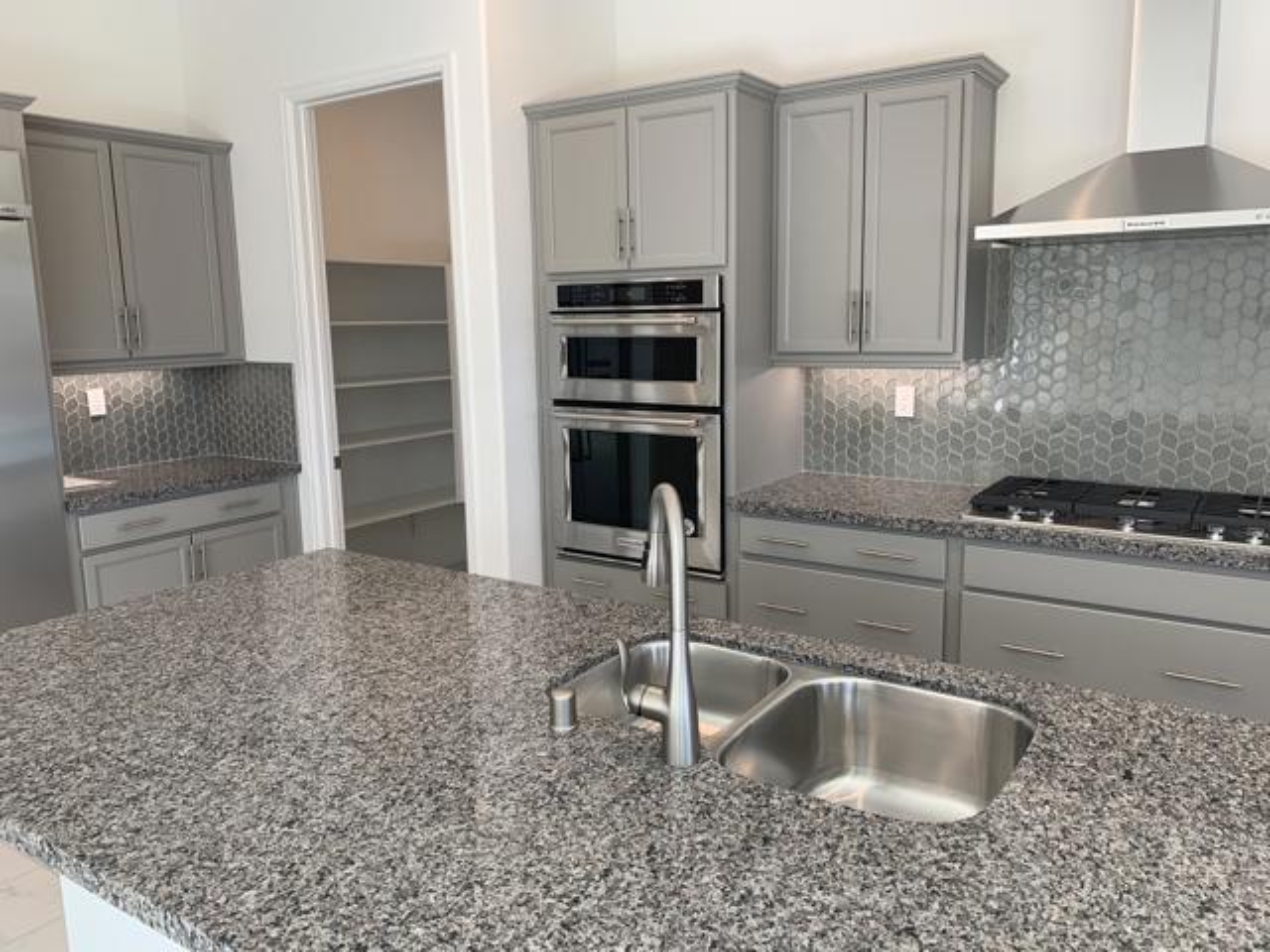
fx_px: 954
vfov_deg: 53.1
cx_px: 635
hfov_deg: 67.3
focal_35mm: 26
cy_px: 476
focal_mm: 4.25
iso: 40
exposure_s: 1/120
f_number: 1.8
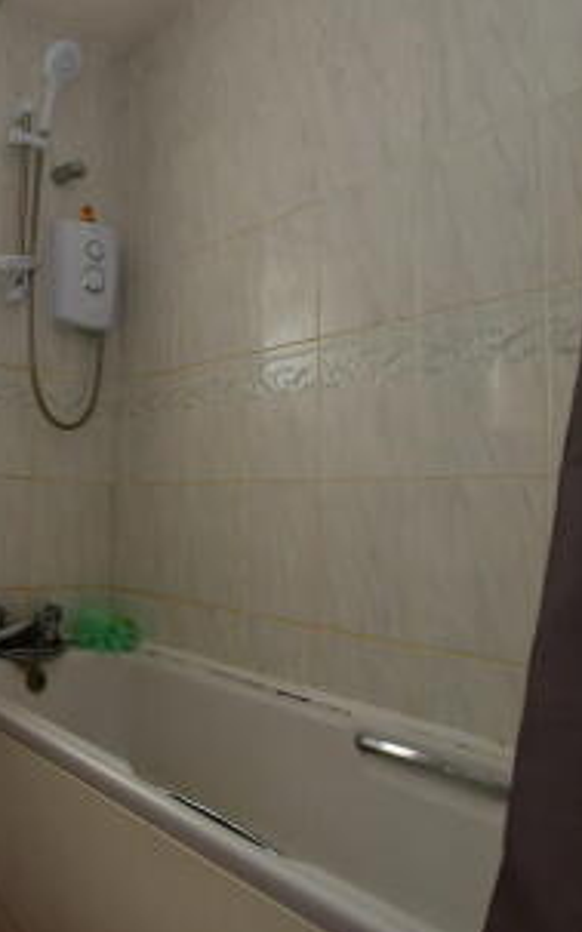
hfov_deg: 40.2
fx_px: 610
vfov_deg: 74.8
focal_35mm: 24
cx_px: -74
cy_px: 457
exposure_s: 1/60
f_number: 5
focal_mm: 10
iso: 400
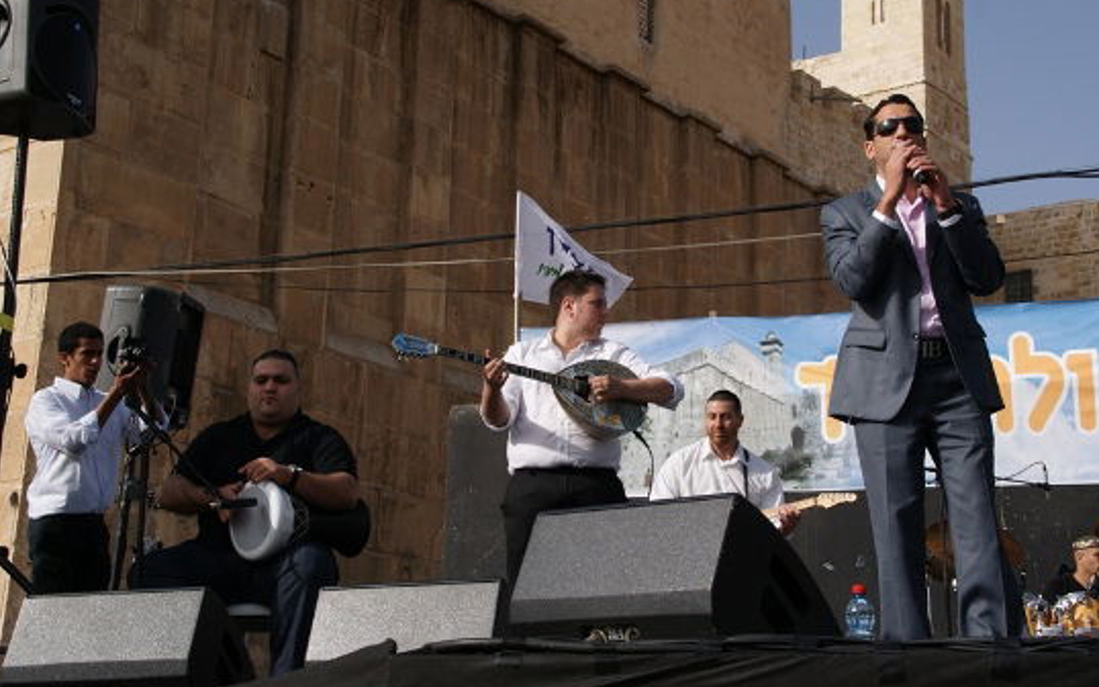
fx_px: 1527
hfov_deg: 39.6
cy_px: 276
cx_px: 588
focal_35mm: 51
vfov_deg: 25.3
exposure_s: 1/200
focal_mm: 28
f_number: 11
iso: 100
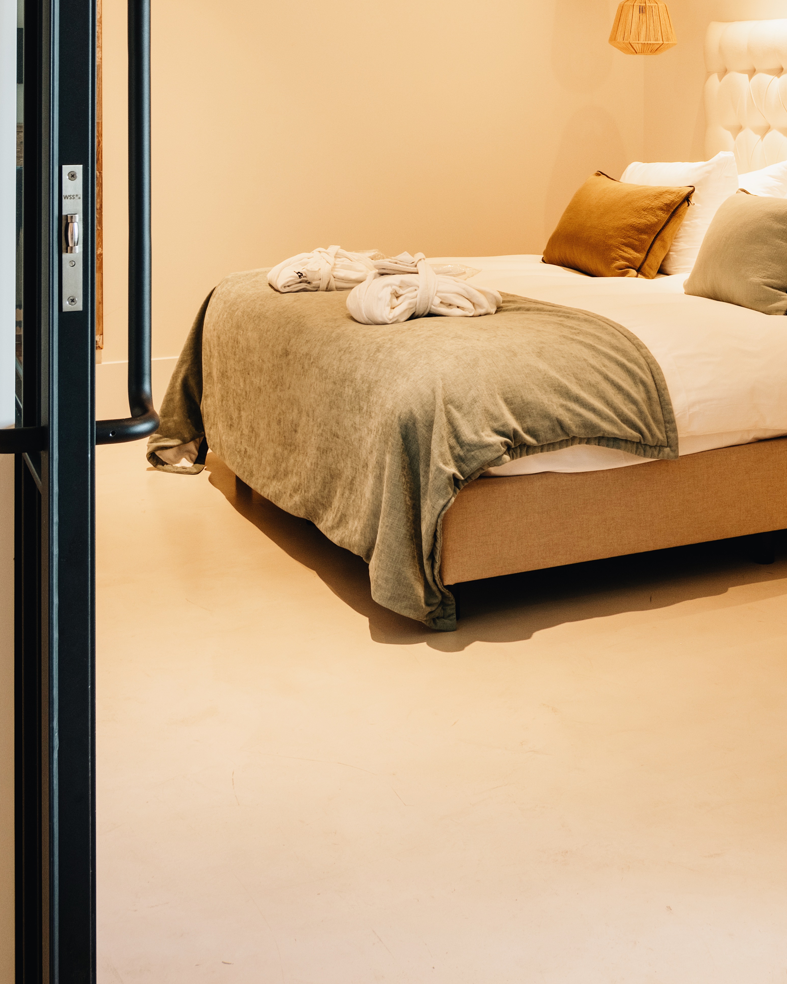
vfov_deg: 31.7
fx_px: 1630
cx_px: 617
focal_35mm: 56
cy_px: 62
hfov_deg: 26.7
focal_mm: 19.7
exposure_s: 1/2
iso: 200
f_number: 10
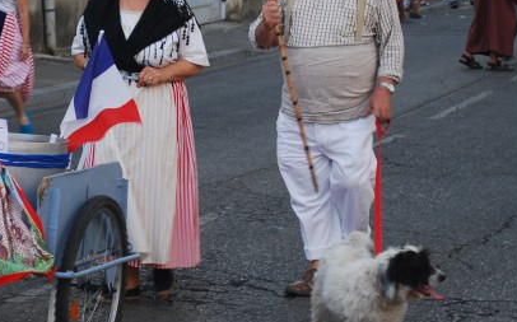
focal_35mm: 139
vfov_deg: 9.4
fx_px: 1957
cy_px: 62
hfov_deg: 15.0
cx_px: 125
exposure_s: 1/30
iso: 200
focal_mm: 46
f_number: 5.3
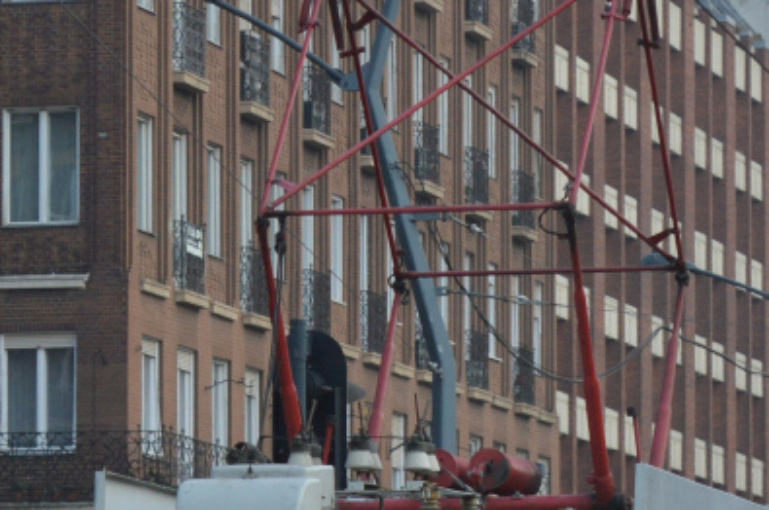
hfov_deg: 7.6
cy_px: 638
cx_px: 572
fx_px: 5793
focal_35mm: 272
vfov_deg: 5.0
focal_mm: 55
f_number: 5.6
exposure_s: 1/323
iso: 400
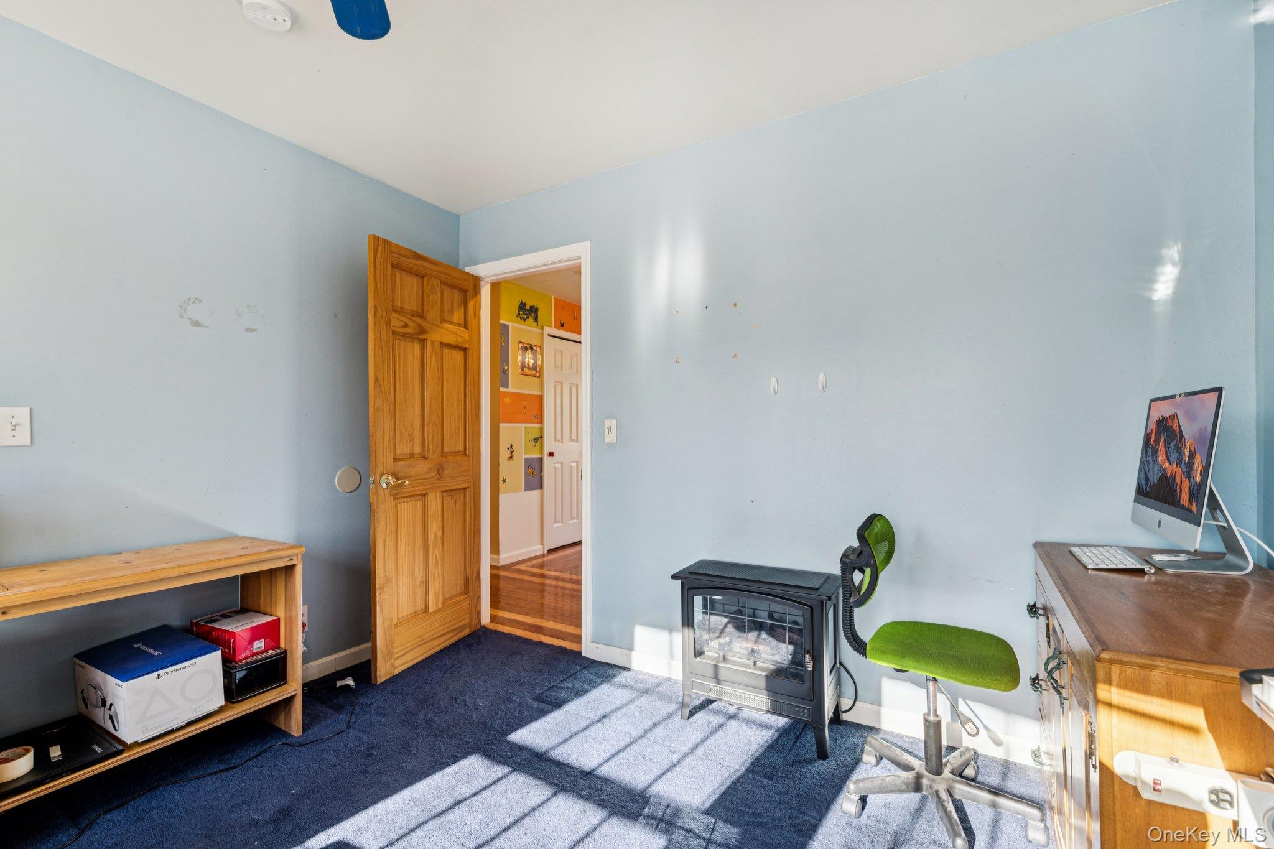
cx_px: 637
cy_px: 424
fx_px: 566
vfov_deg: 73.7
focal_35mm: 16
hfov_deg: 96.7
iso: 320
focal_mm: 16
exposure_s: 1/20
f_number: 8
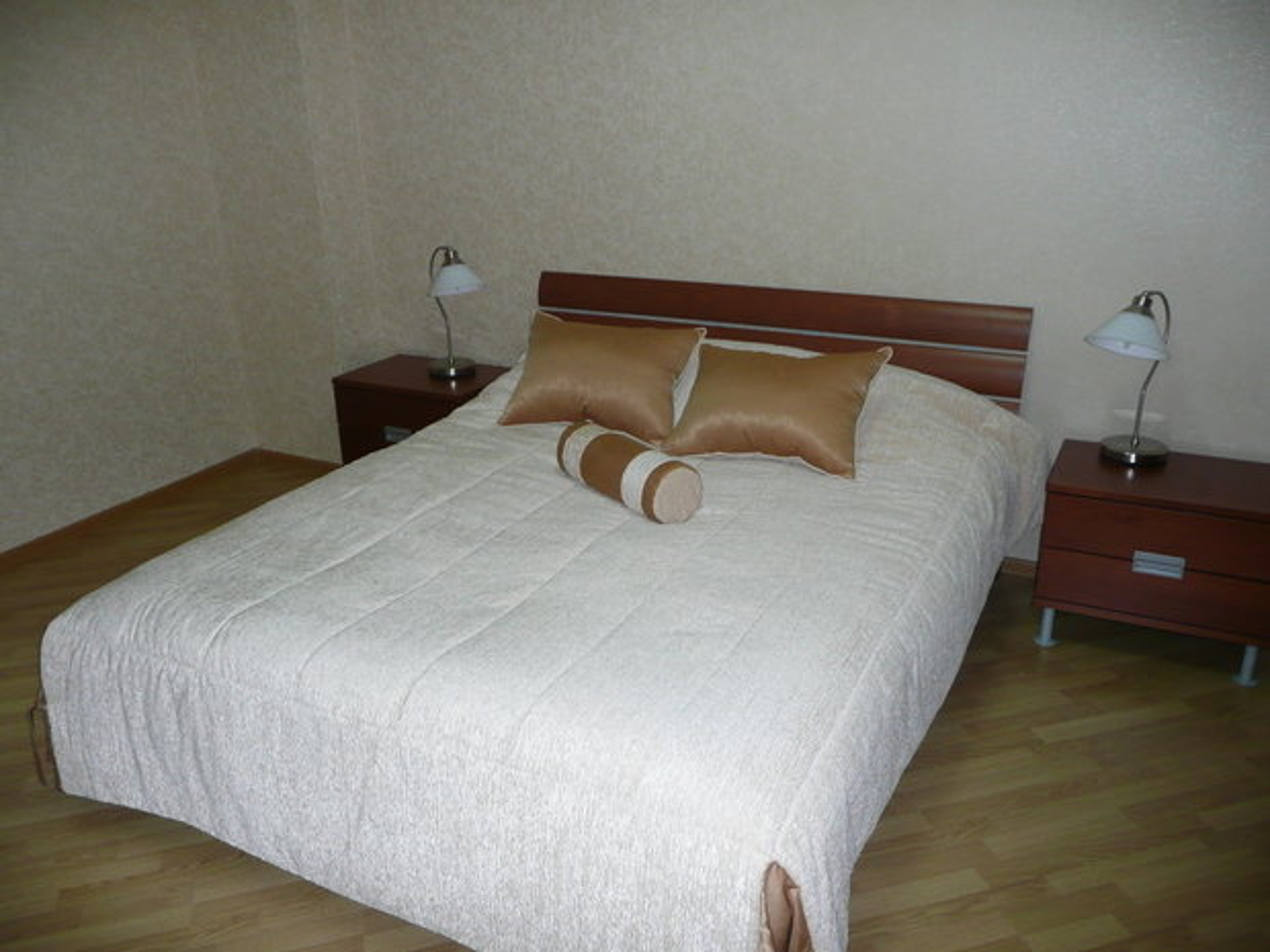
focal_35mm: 28
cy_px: 476
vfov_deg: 49.7
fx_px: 1027
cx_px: 635
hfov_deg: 63.4
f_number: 3.3
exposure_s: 1/30
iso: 200
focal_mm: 4.6
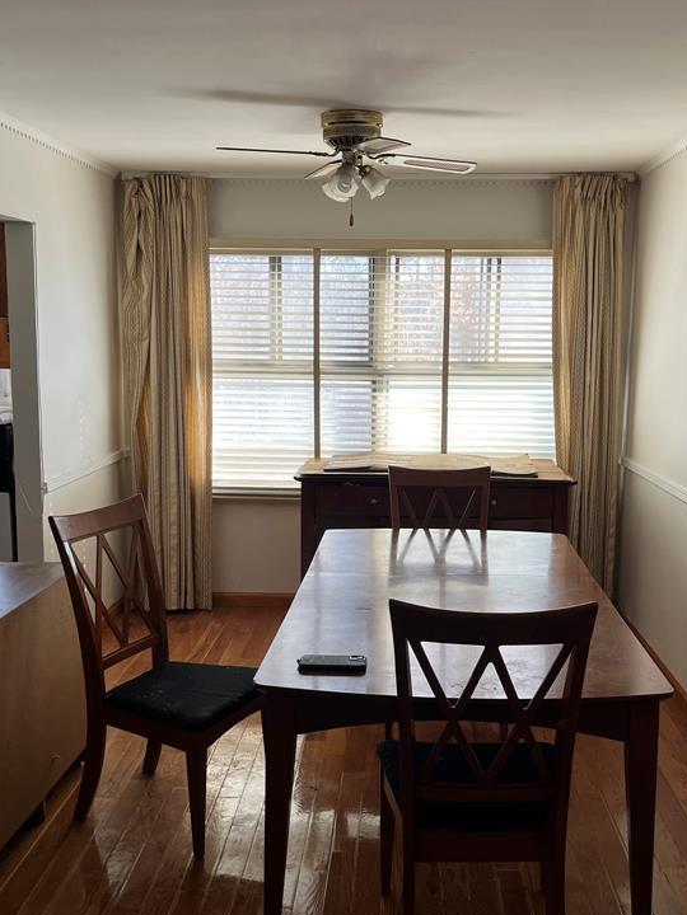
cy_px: 475
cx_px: 365
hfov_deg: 38.7
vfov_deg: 50.1
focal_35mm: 37
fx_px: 979
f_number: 1.6
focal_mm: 5.1
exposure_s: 1/121
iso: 80
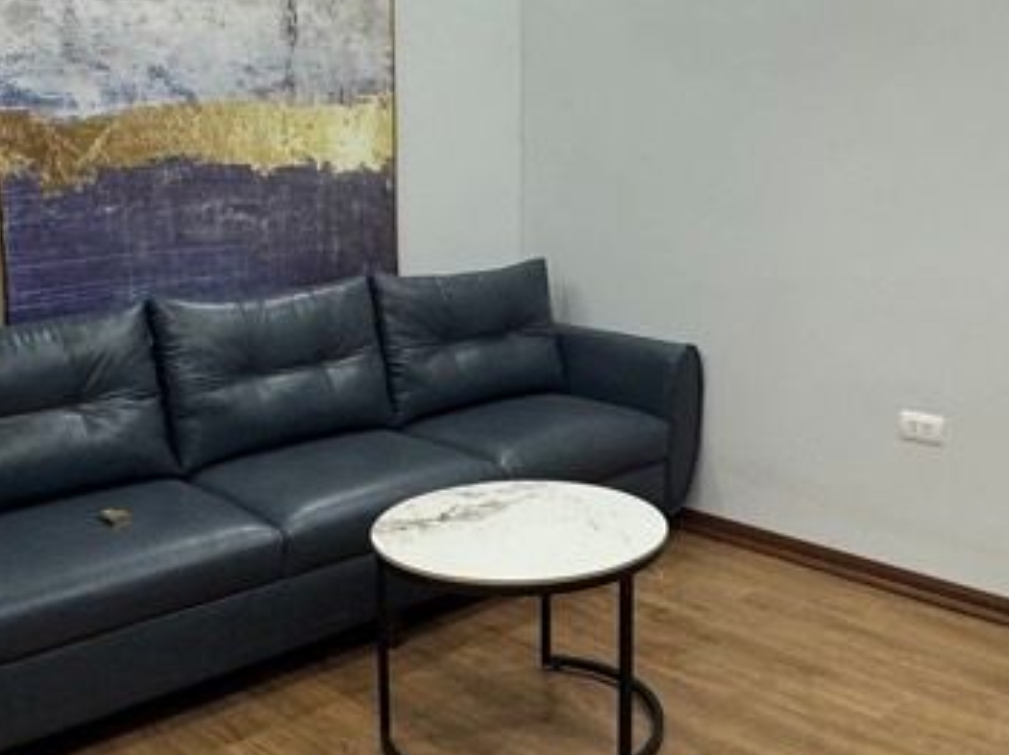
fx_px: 1194
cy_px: 323
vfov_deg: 35.0
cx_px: 594
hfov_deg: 45.6
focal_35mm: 41
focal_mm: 2.22
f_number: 2.2
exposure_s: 1/50
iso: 200
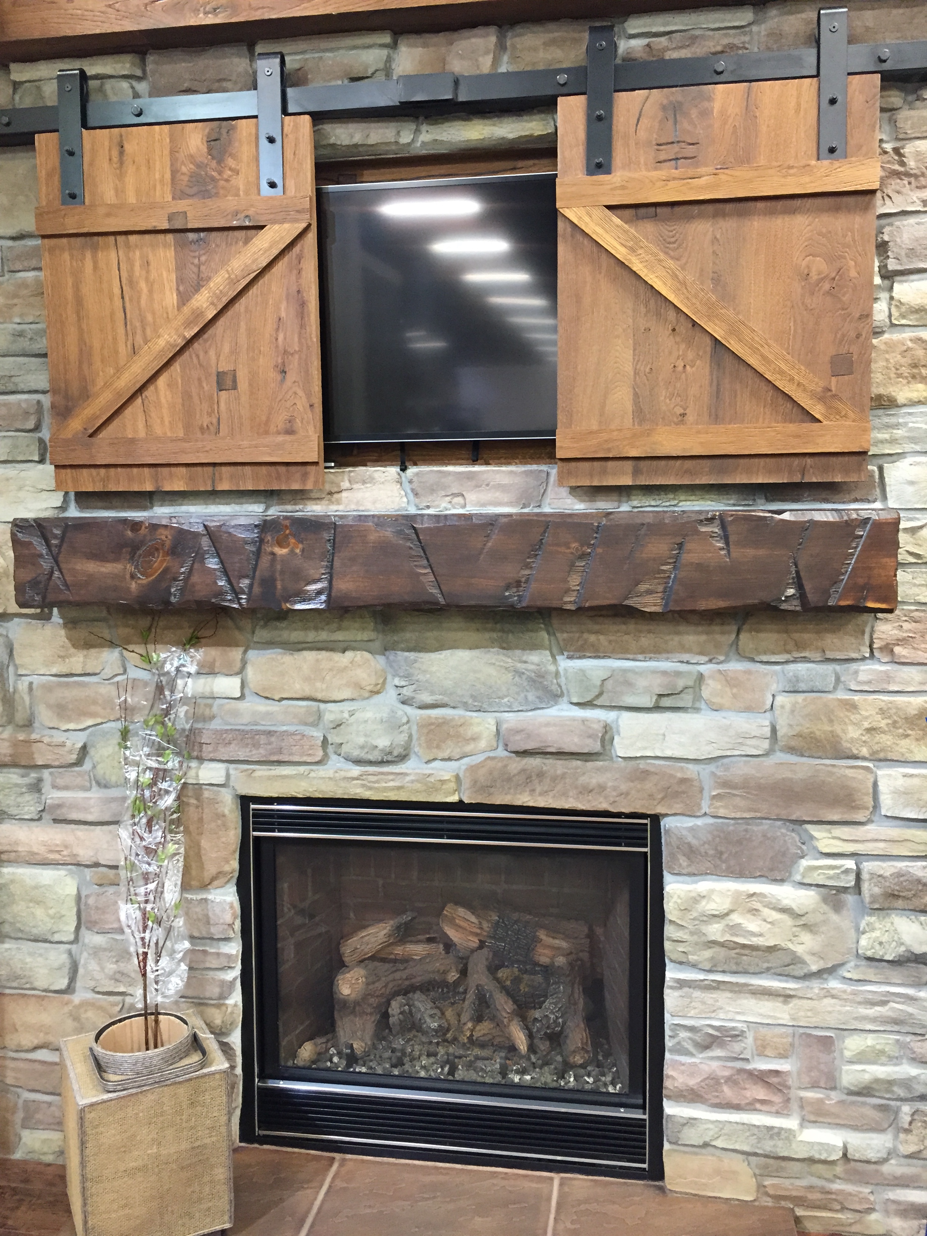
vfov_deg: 61.7
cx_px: 464
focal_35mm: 29
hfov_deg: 48.2
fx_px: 1035
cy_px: 618
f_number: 2.2
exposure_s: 1/30
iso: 200
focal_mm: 4.15
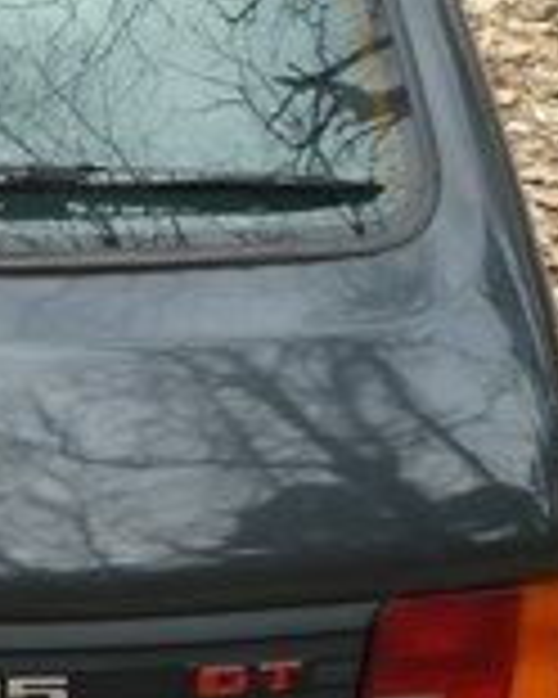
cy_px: 194
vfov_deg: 16.4
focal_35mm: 117
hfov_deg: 12.0
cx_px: -490
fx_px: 2415
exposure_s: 1/80
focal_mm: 5.2
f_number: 3.3
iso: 80
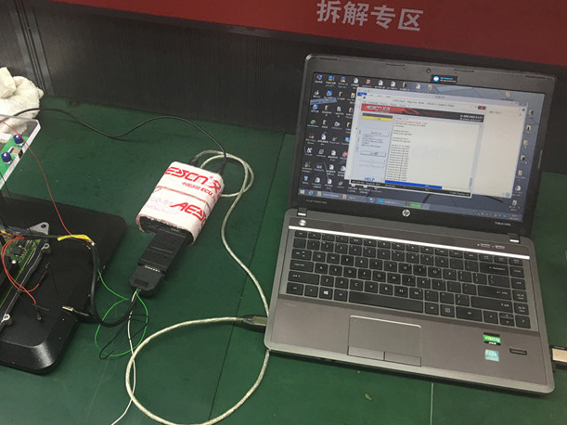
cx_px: 226
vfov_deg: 37.6
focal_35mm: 38
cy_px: 244
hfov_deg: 48.7
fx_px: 622
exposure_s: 1/17
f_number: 2.2
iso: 32
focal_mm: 4.15
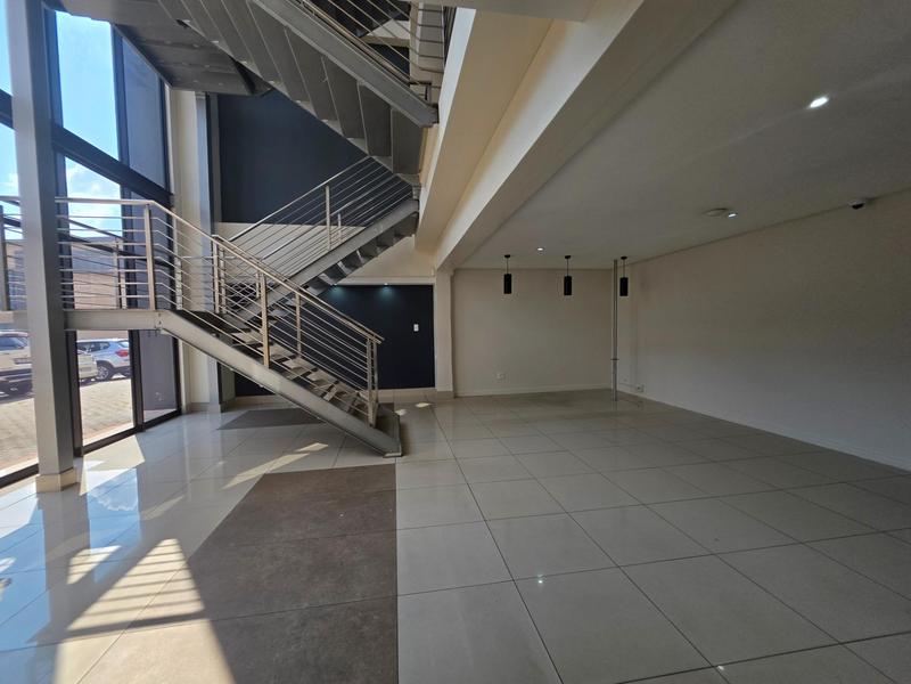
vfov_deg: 89.9
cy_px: 342
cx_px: 456
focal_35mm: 13
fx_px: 342
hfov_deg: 106.2
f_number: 1.9
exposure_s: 1/385
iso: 40
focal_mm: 2.2
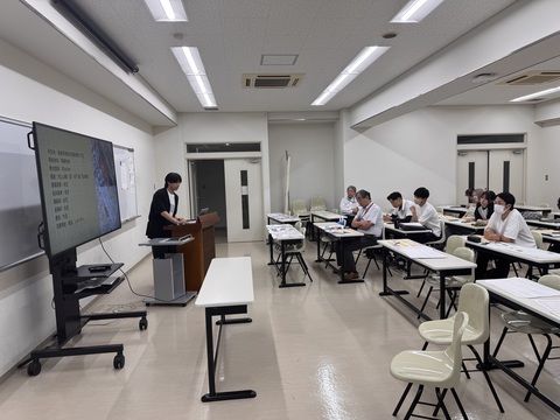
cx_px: 280
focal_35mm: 24
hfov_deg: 71.6
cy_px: 210
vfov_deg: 56.8
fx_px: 388
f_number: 1.78
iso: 50
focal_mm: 6.76
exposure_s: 1/120
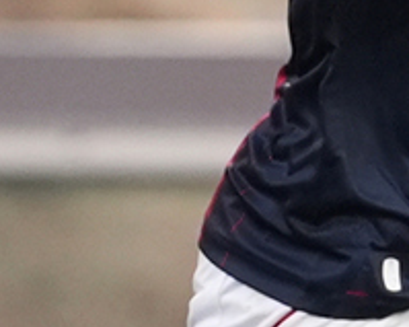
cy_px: -94
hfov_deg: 1.5
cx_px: 629
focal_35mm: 1303
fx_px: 15765
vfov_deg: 1.2
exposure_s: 1/1600
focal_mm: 197
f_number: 3.5
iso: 1250
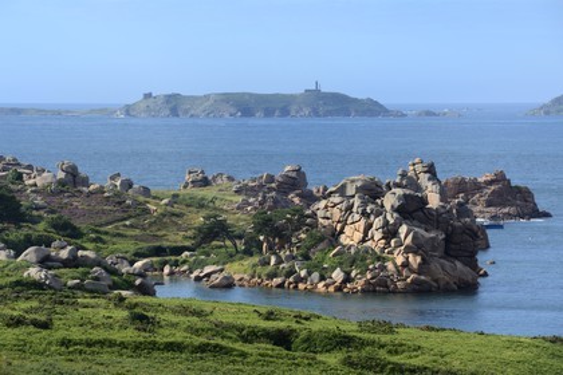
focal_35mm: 200
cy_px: 188
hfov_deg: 10.3
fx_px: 3128
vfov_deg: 6.9
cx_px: 282
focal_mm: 200
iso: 200
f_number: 11
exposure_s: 1/250
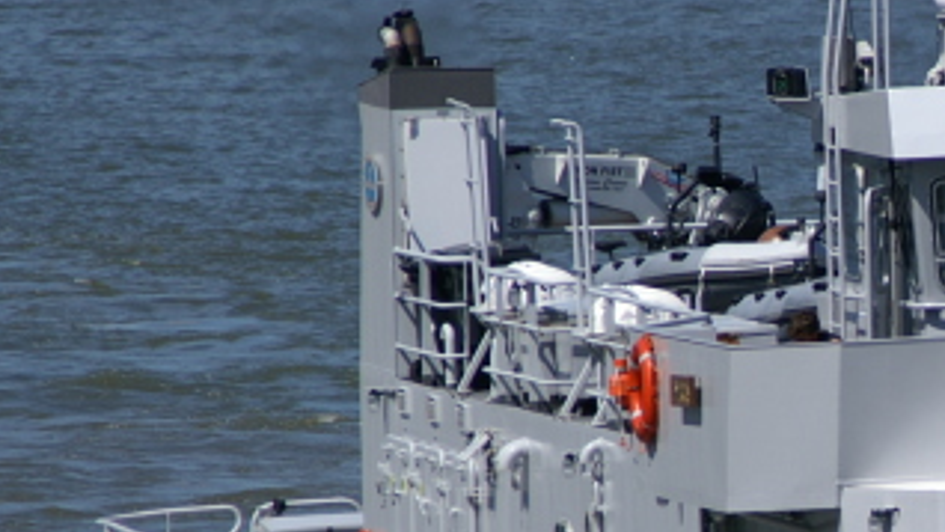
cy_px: 490
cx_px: 1132
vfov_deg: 1.1
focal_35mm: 1103
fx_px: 27643
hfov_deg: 2.0
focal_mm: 280
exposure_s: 1/640
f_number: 8
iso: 100
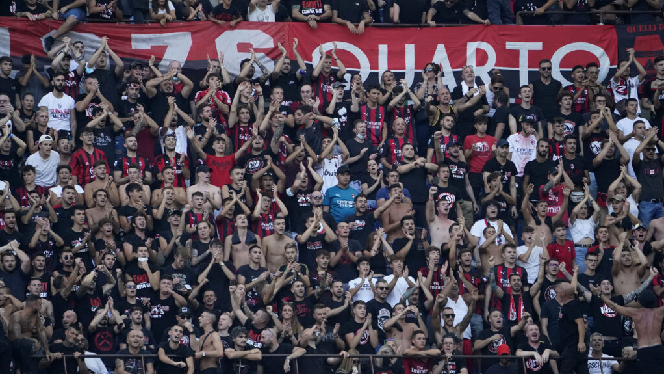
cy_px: 221
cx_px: 332
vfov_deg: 1.9
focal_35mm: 630
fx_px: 11093
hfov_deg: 3.4
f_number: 6.3
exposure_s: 1/1250
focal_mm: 600
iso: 6400
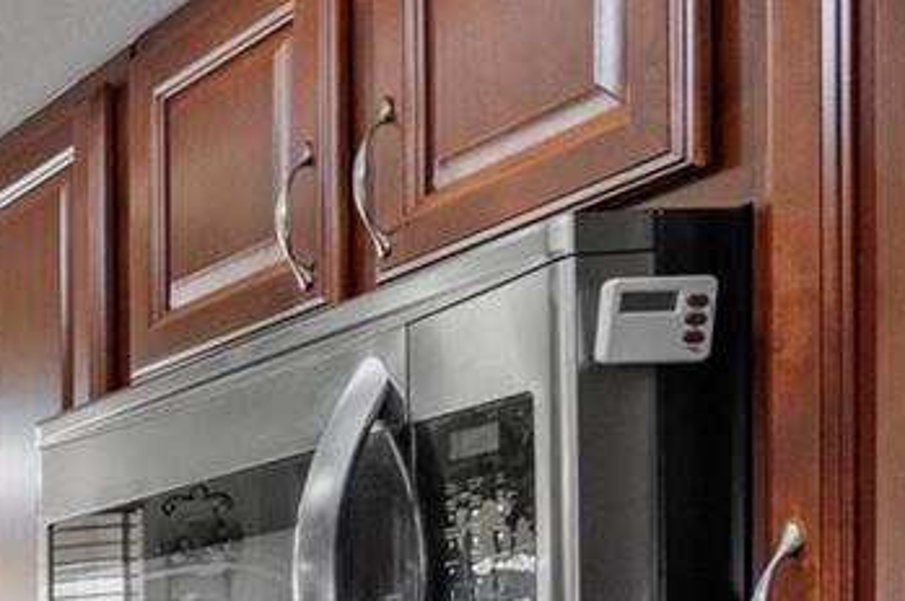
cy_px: 842
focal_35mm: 78
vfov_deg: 16.3
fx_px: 1959
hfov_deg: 18.8
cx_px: -806
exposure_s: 1/1.67
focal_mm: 17
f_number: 8
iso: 320
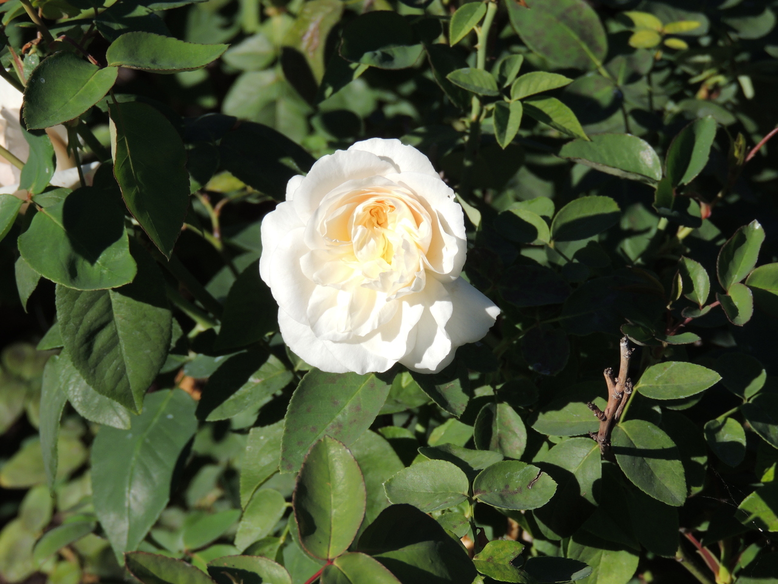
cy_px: 292
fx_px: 4495
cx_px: 389
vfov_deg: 7.4
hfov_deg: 9.9
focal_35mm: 200
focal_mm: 35.6
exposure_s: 1/800
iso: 100
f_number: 4.6
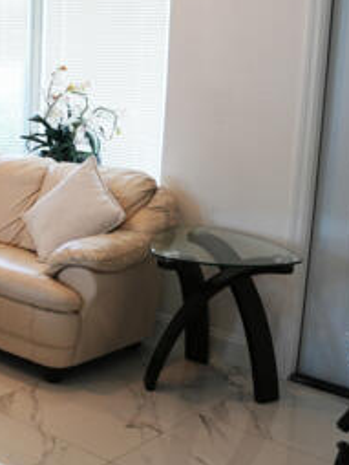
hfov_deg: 21.1
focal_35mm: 58
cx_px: -182
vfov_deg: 32.9
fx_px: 778
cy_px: 157
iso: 1000
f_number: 4
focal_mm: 24
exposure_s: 1/160
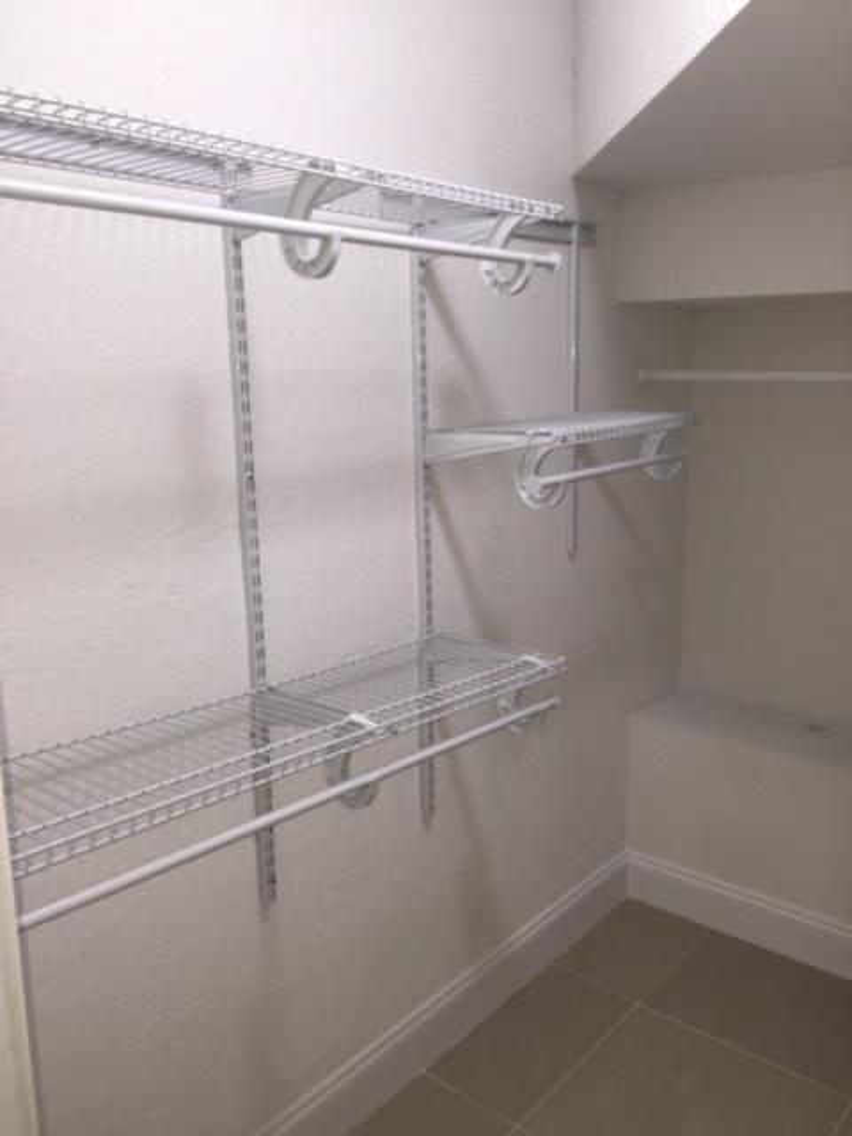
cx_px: 426
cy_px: 568
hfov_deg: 48.2
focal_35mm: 29
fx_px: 952
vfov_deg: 61.7
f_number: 2.2
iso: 40
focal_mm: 4.15
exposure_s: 1/30
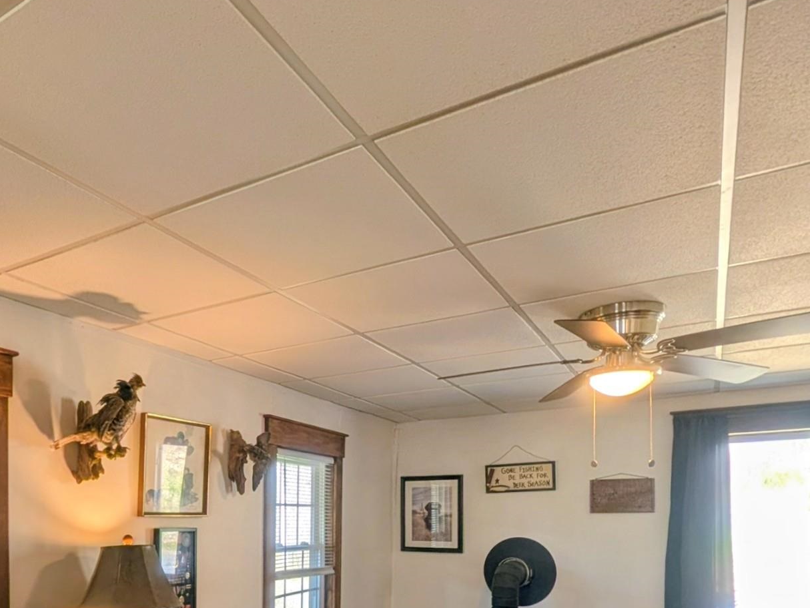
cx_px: 277
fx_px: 585
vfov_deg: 49.9
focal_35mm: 25
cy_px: 528
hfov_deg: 67.7
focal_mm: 2.02
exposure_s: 1/120
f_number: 1.7
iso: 56
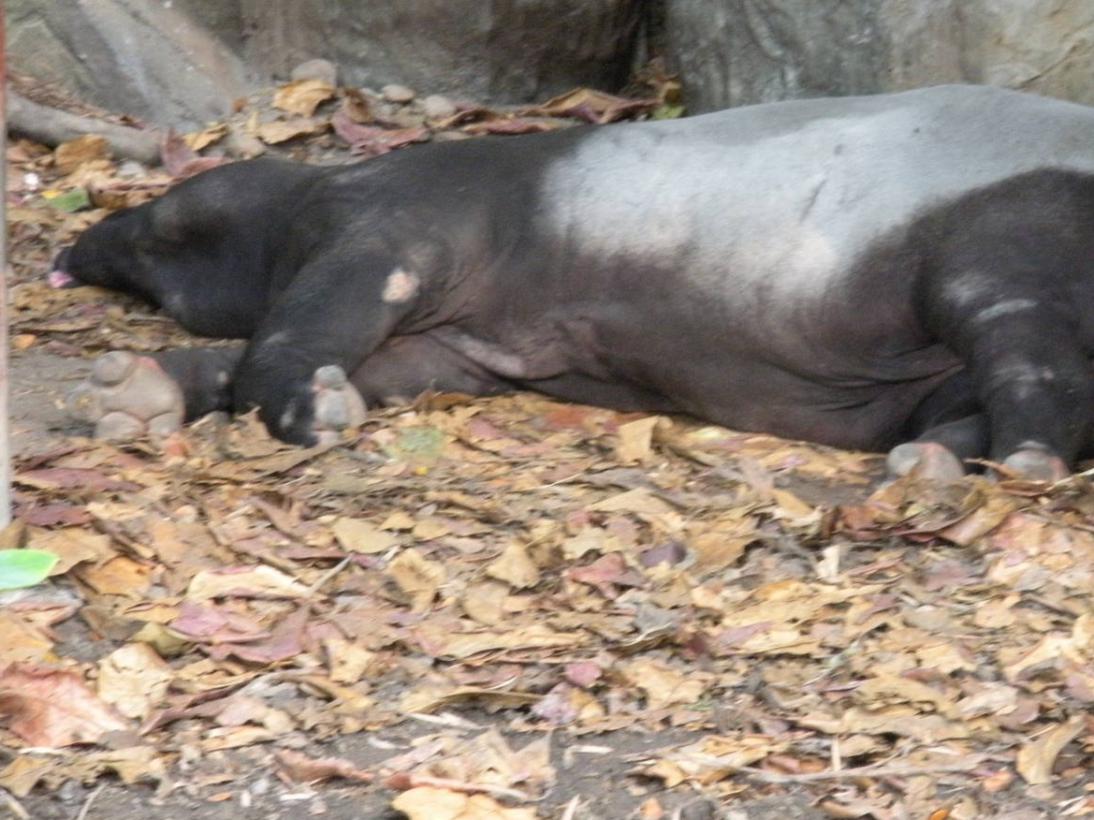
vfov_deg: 7.3
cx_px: 683
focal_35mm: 204
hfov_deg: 9.7
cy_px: 315
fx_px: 6445
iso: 400
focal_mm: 26
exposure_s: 1/55.7
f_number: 5.4
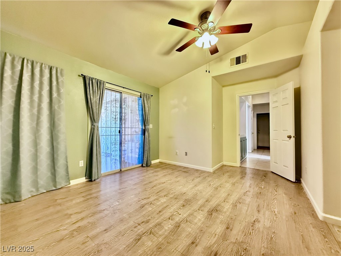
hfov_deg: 102.1
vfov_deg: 85.7
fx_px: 138
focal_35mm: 14
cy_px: 128
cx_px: 170
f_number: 2.2
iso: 1250
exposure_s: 1/40
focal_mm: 2.22
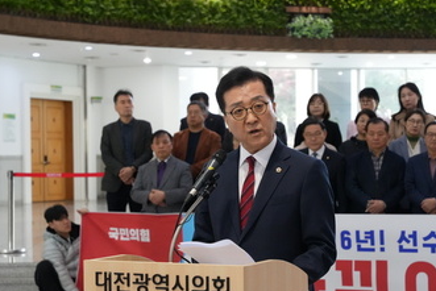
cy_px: 188
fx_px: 1104
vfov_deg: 15.0
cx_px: 258
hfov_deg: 22.3
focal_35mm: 91
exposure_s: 1/125
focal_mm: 67.1
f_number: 6.3
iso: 6400
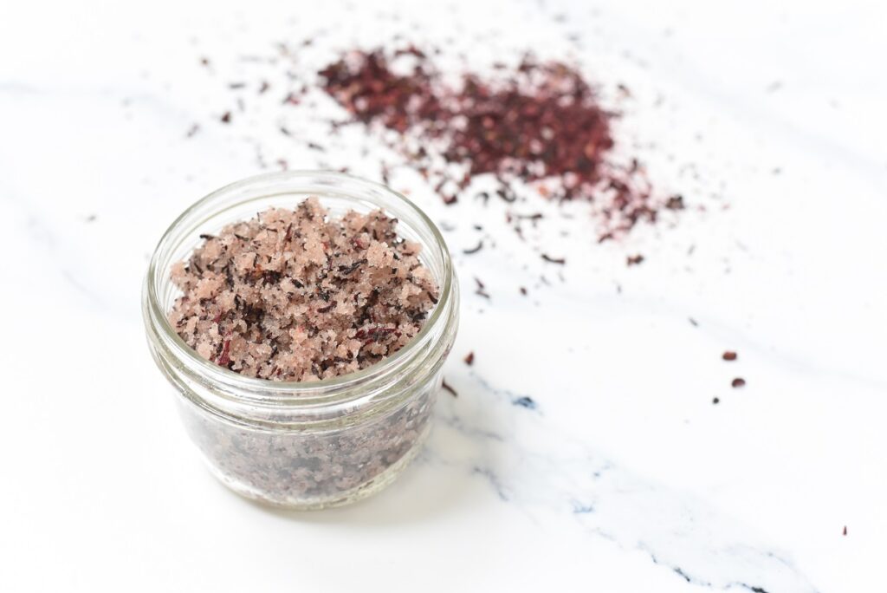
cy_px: 296
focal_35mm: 50
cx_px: 444
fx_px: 1233
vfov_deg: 27.0
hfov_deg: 39.6
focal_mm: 50
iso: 1250
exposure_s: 1/100
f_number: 5
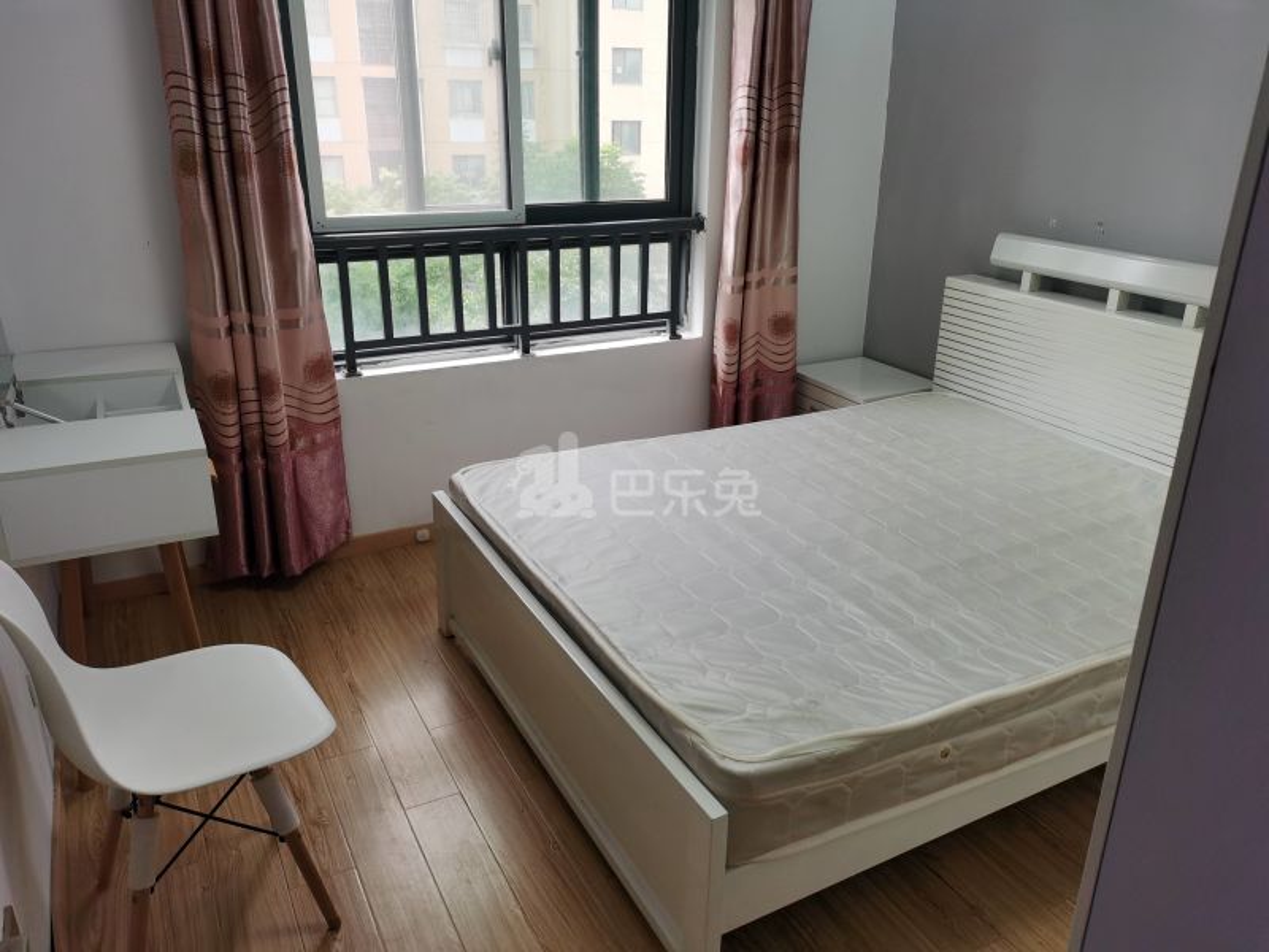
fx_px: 953
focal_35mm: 26
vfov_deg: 53.1
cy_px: 476
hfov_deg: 67.3
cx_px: 634
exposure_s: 1/100
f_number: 1.8
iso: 80
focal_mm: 5.58
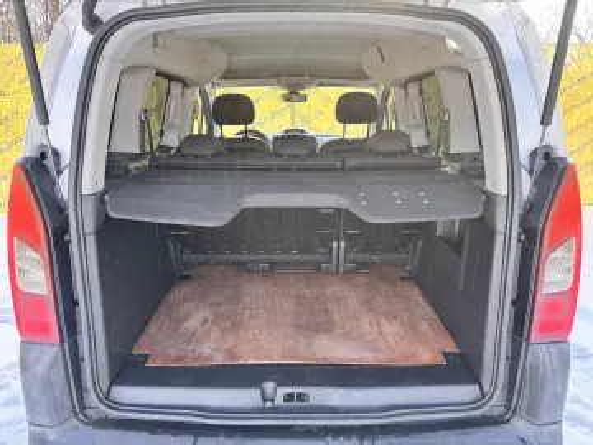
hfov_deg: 67.3
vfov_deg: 53.1
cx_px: 296
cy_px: 222
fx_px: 445
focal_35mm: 26
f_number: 1.6
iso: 50
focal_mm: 5.96
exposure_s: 1/171
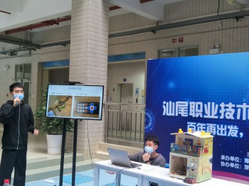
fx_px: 173
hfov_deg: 71.6
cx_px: 124
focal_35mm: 24
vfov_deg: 56.8
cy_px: 93
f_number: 1.7
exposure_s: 1/50
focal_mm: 4.1
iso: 89
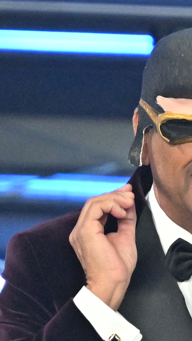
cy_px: 171
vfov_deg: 4.2
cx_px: 210
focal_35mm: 520
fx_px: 4705
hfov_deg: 2.3
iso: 4000
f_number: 4
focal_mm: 220
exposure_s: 1/320
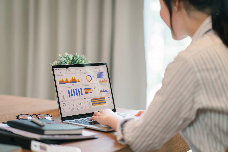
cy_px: 76
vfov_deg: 16.1
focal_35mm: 85
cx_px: 114
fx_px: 538
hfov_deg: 23.9
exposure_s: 1/200
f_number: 2
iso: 100
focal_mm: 85
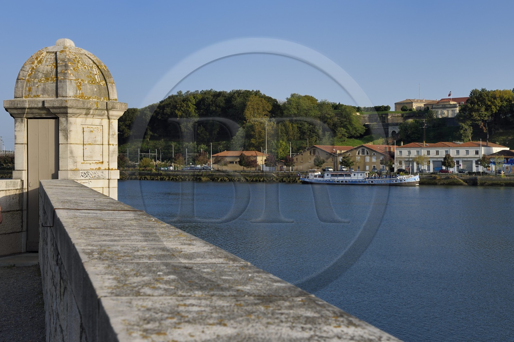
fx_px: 714
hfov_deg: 39.6
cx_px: 257
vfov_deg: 27.0
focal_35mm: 50
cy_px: 171
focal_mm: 50
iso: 200
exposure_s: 1/250
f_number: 13
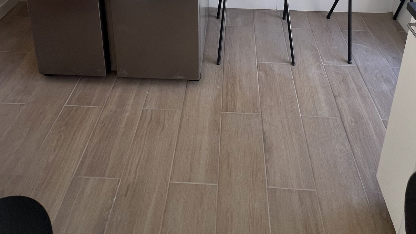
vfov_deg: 28.6
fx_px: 276
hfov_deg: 73.9
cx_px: 227
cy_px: -119
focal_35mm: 25
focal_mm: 1.57
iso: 50
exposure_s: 1/99
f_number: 1.8
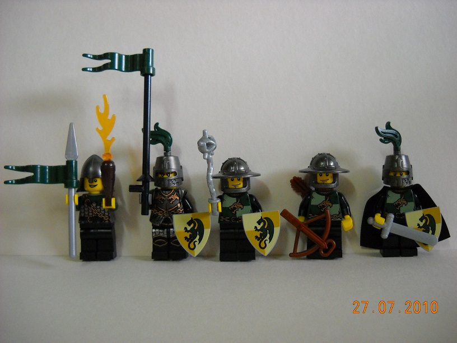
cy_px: 172
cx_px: 228
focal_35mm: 41
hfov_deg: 45.8
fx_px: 541
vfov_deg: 35.1
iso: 400
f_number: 3.1
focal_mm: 6.72
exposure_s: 1/44
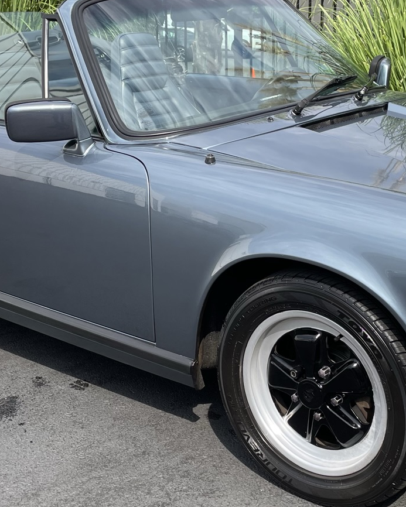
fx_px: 901
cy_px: 266
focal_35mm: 60
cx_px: 255
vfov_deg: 31.4
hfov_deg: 25.3
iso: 32
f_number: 1.6
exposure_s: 1/1642
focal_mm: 4.2
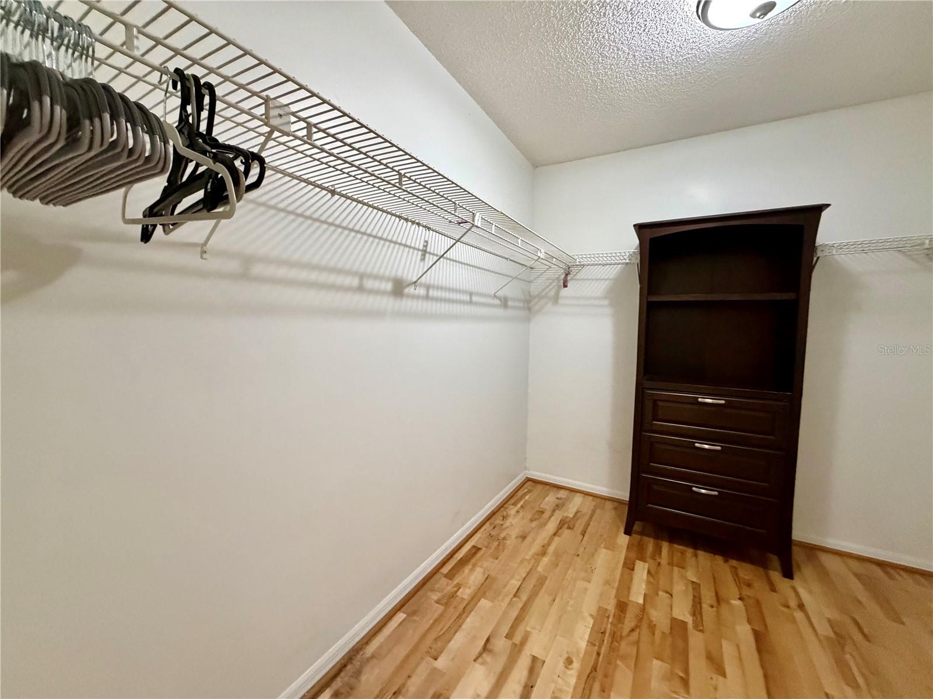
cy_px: 350
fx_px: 377
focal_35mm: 14
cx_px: 466
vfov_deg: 85.7
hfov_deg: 102.1
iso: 640
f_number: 2.2
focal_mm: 2.22
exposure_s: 1/60
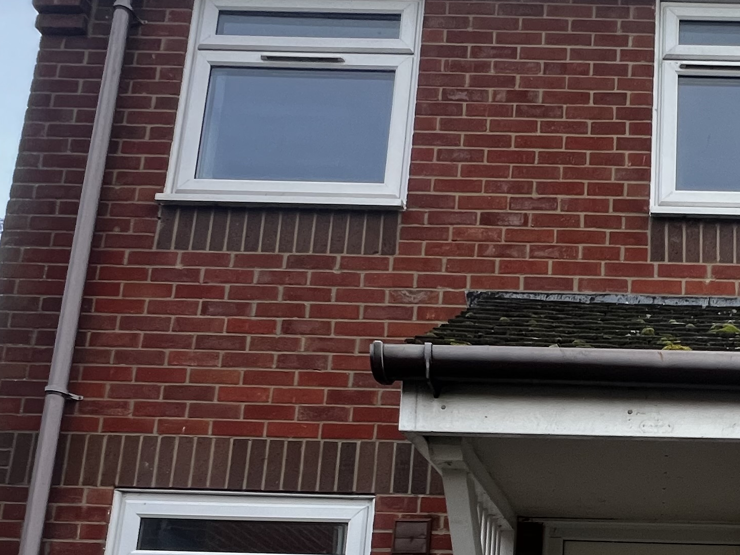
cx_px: 645
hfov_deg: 47.0
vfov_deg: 35.9
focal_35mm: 36
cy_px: 551
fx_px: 770
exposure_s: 1/99
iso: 200
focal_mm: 1.57
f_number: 1.8
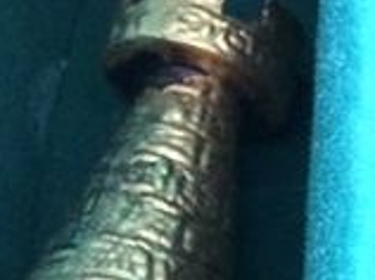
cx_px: 947
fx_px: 1850
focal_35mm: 171
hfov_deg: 9.9
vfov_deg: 8.4
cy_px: 440
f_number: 2.2
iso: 320
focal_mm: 4.12
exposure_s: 1/24
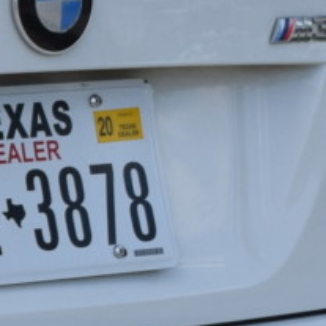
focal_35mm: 365
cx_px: -808
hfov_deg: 4.5
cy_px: 412
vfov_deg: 4.8
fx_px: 3891
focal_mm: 29
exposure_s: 1/250
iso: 220
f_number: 8
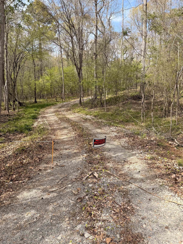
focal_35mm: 24
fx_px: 169
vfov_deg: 71.6
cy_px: 122
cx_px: 92
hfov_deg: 56.8
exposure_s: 1/2445
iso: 80
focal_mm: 6.76
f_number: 1.78
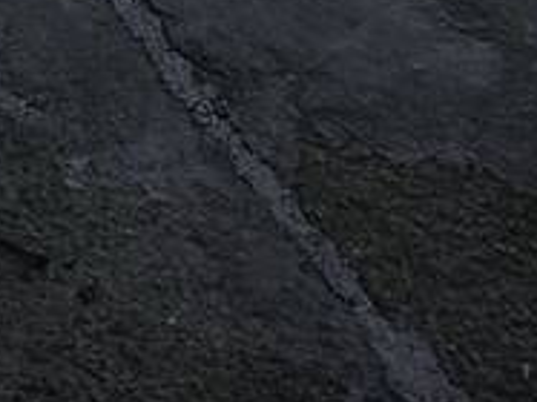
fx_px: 1674
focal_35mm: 108
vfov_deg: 9.5
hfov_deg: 17.9
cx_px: 46
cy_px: -927
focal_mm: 2.22
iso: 50
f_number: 2.2
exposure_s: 1/1167
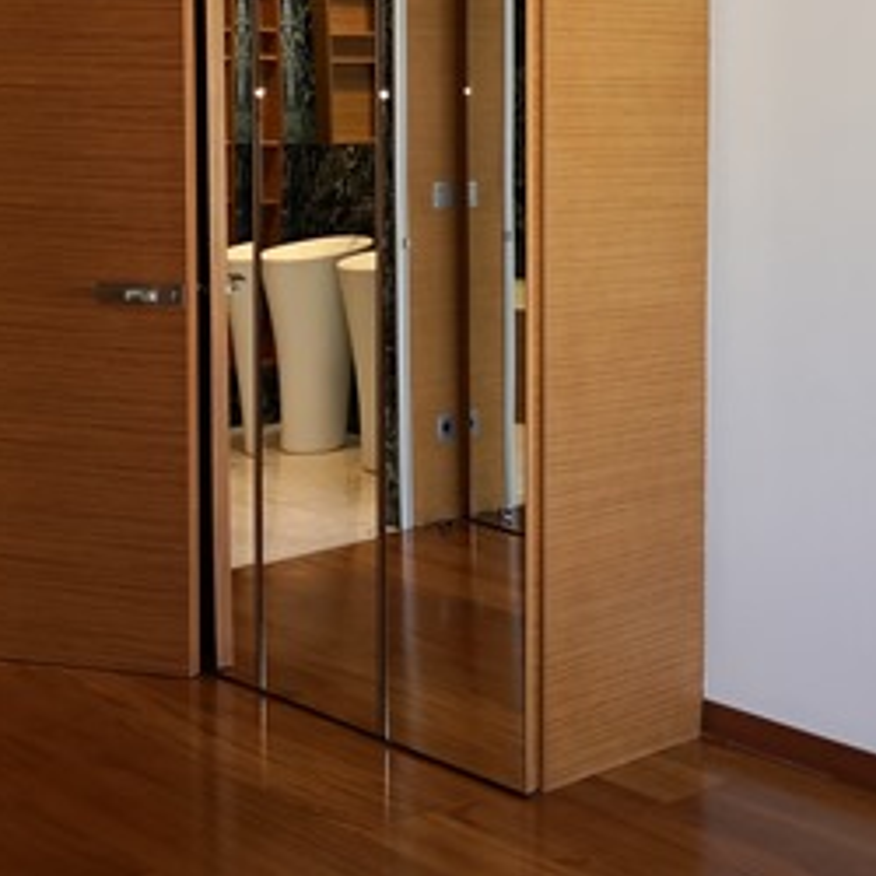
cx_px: 652
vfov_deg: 27.7
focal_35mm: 61
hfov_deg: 27.8
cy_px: 207
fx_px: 1746
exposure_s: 1/50
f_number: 1.6
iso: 80
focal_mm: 3.95
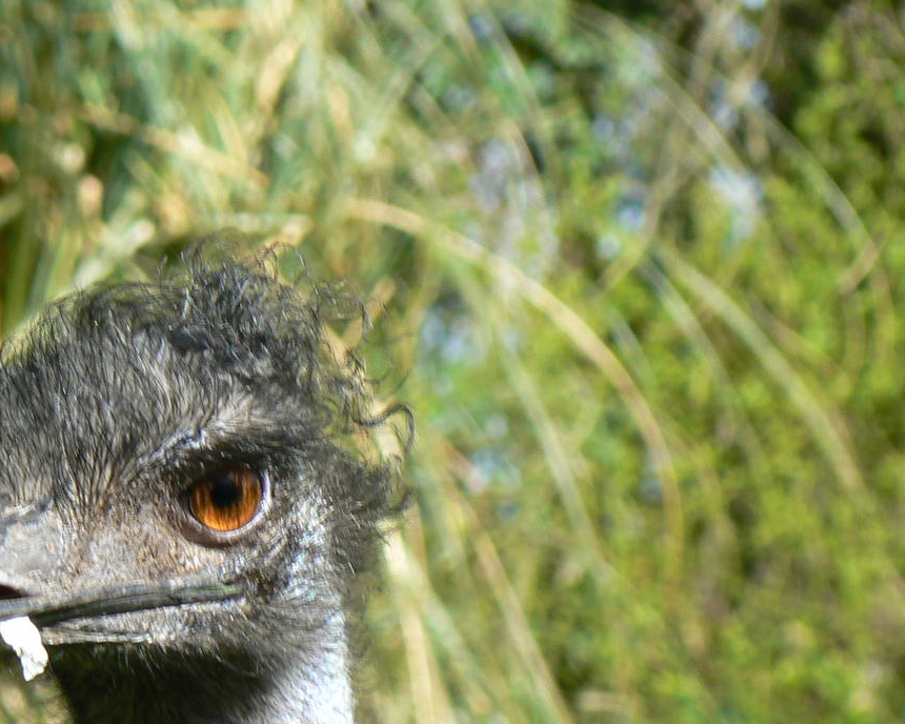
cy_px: 629
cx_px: 174
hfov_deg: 5.3
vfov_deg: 4.2
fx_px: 9776
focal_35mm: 365
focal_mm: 33.5
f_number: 5.6
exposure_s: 1/200
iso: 80
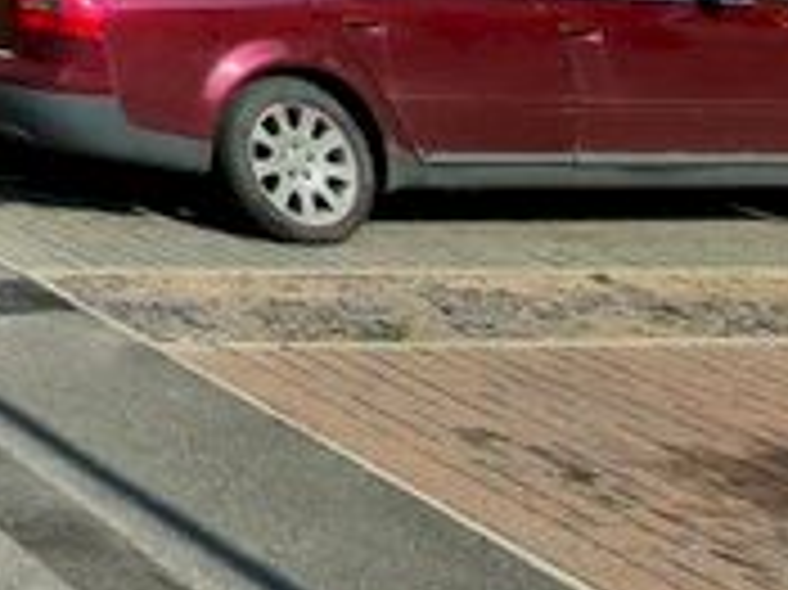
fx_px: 1183
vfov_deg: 18.9
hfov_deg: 20.1
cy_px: -556
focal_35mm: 52
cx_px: -747
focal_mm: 2.2
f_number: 2.2
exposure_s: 1/2036
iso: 64
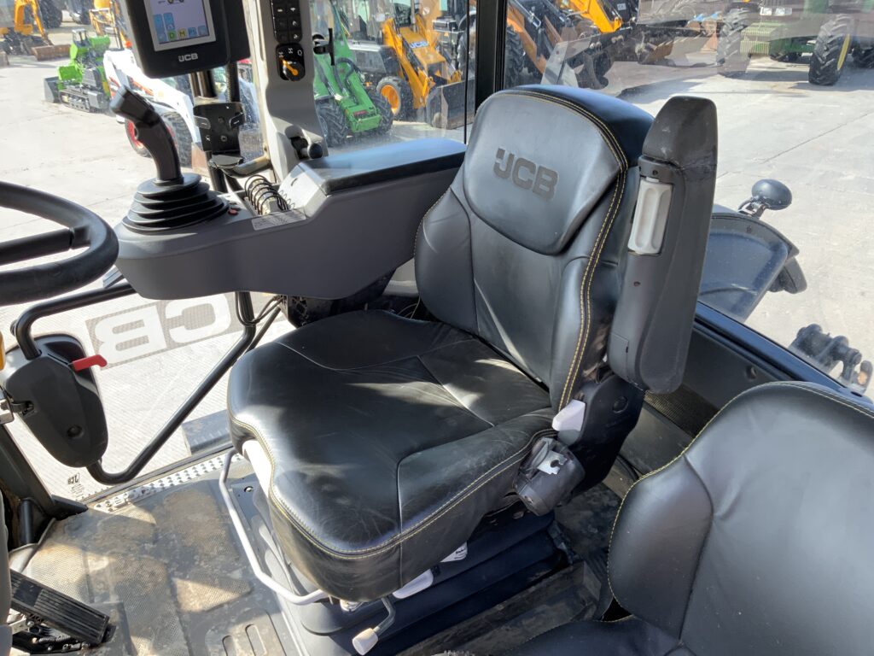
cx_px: 437
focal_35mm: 29
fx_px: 732
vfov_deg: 48.2
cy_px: 328
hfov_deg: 61.7
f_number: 1.8
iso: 16
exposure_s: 1/122
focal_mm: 3
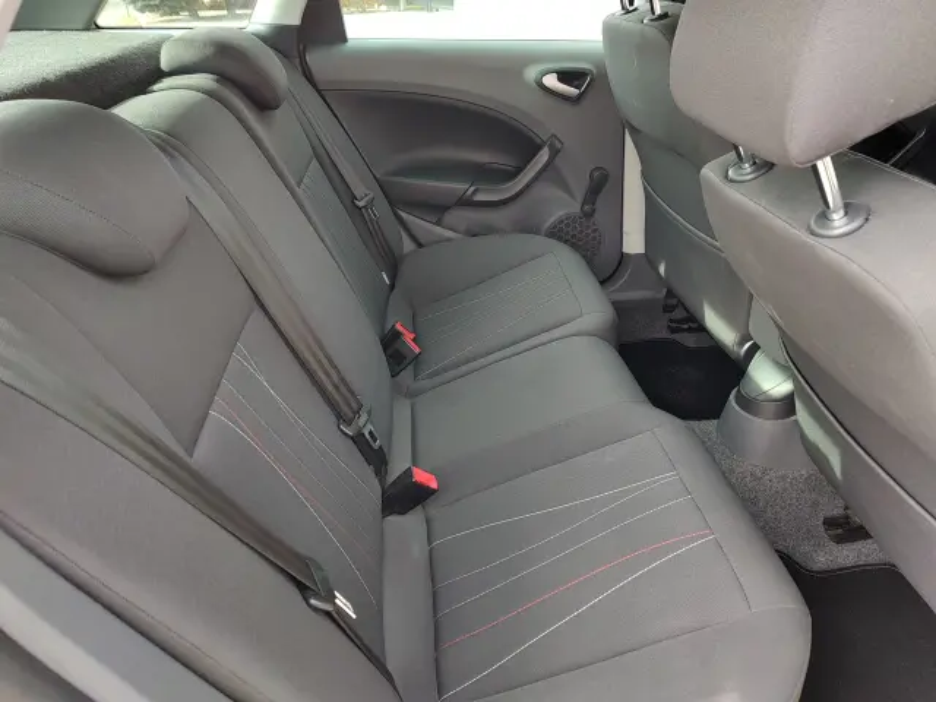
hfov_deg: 73.9
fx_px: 622
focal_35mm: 23
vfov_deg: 58.9
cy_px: 351
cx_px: 468
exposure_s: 1/100
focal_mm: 5.56
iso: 166
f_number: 1.8
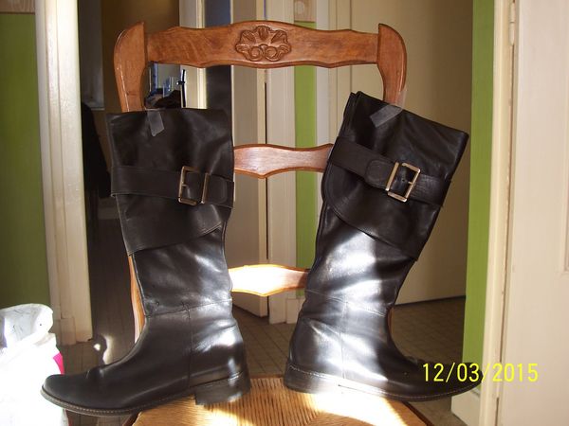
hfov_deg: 50.1
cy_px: 213
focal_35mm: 37
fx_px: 608
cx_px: 284
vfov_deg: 38.7
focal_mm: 5.6
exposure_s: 1/60
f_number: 2.8
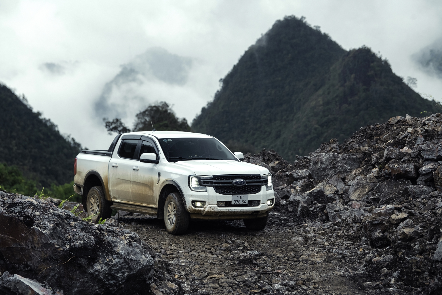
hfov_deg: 13.7
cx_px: 221
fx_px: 1841
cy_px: 148
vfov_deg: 9.1
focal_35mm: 150
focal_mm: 150
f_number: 5
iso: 800
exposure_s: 1/250
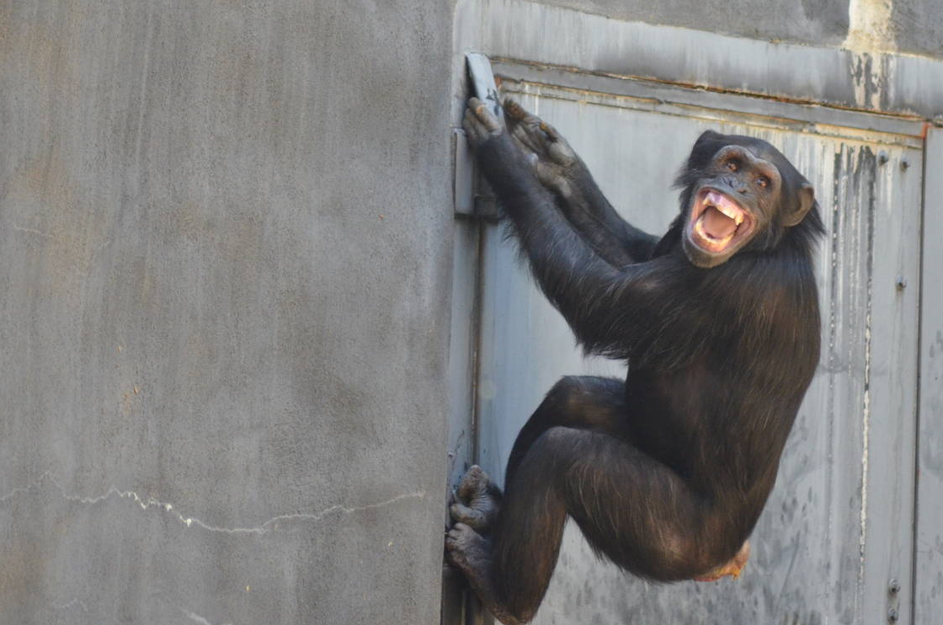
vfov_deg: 2.8
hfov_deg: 4.2
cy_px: 324
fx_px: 12888
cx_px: 578
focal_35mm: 493
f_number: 5
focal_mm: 230
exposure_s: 1/400
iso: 1600
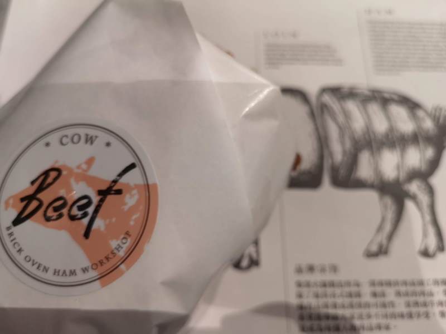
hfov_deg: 65.3
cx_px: 223
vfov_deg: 51.4
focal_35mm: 27
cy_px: 167
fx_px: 348
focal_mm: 3.95
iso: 160
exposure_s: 1/30
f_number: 1.8
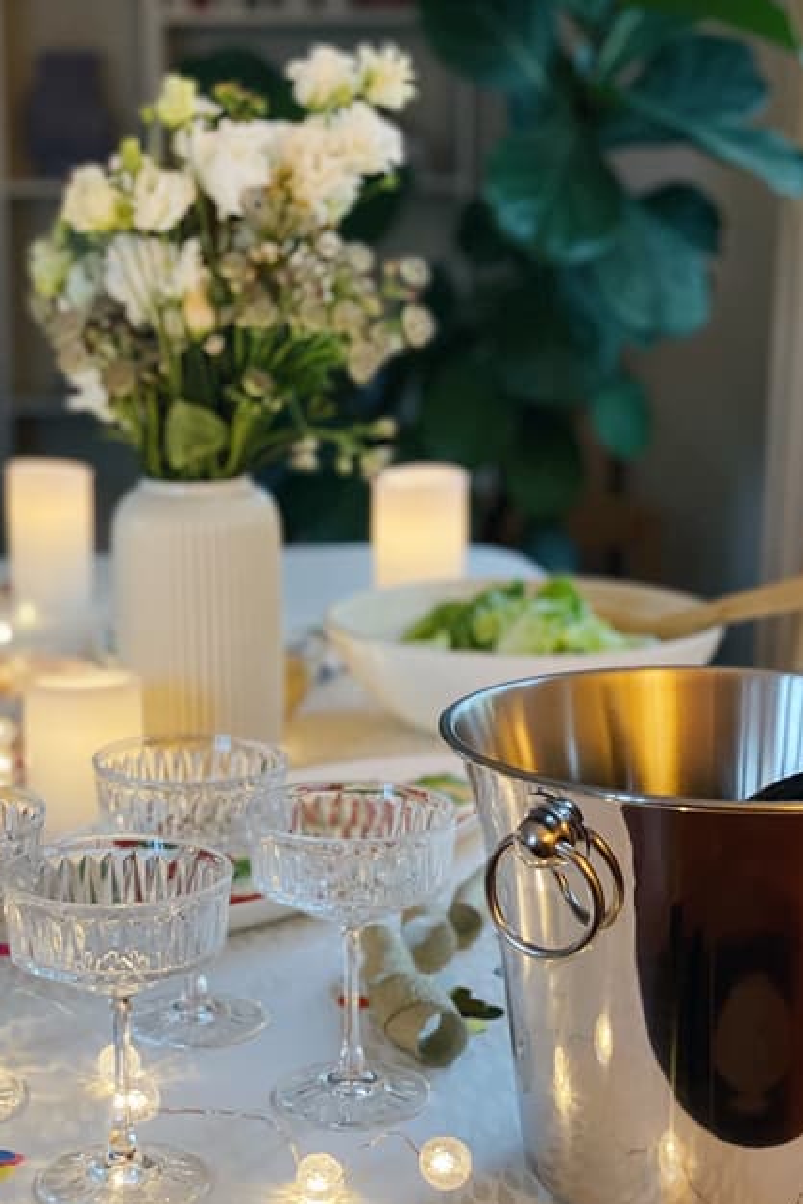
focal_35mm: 69
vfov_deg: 29.2
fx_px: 2308
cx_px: 254
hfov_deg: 19.7
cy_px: 599
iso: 400
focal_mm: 6
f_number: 2
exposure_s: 1/25
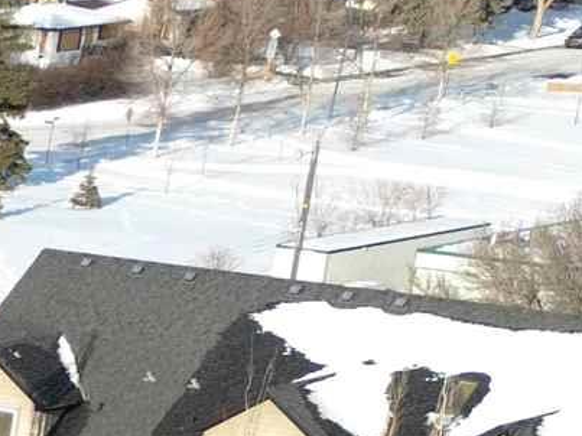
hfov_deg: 8.8
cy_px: 1110
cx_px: -1191
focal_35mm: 183
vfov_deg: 7.5
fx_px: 3076
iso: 100
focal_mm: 6.72
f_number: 1.7
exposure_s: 1/350
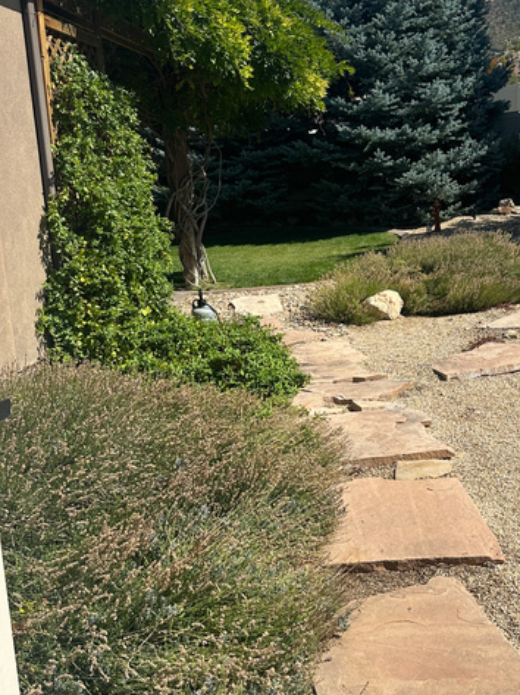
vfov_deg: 47.9
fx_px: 782
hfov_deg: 36.4
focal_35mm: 39
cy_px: 326
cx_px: 348
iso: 80
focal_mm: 6.86
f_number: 1.78
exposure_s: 1/5525
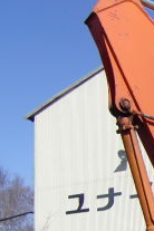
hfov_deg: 12.8
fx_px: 577
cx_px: 329
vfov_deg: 21.8
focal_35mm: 90
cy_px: 230
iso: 64
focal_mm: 4.9
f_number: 7
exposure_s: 1/250
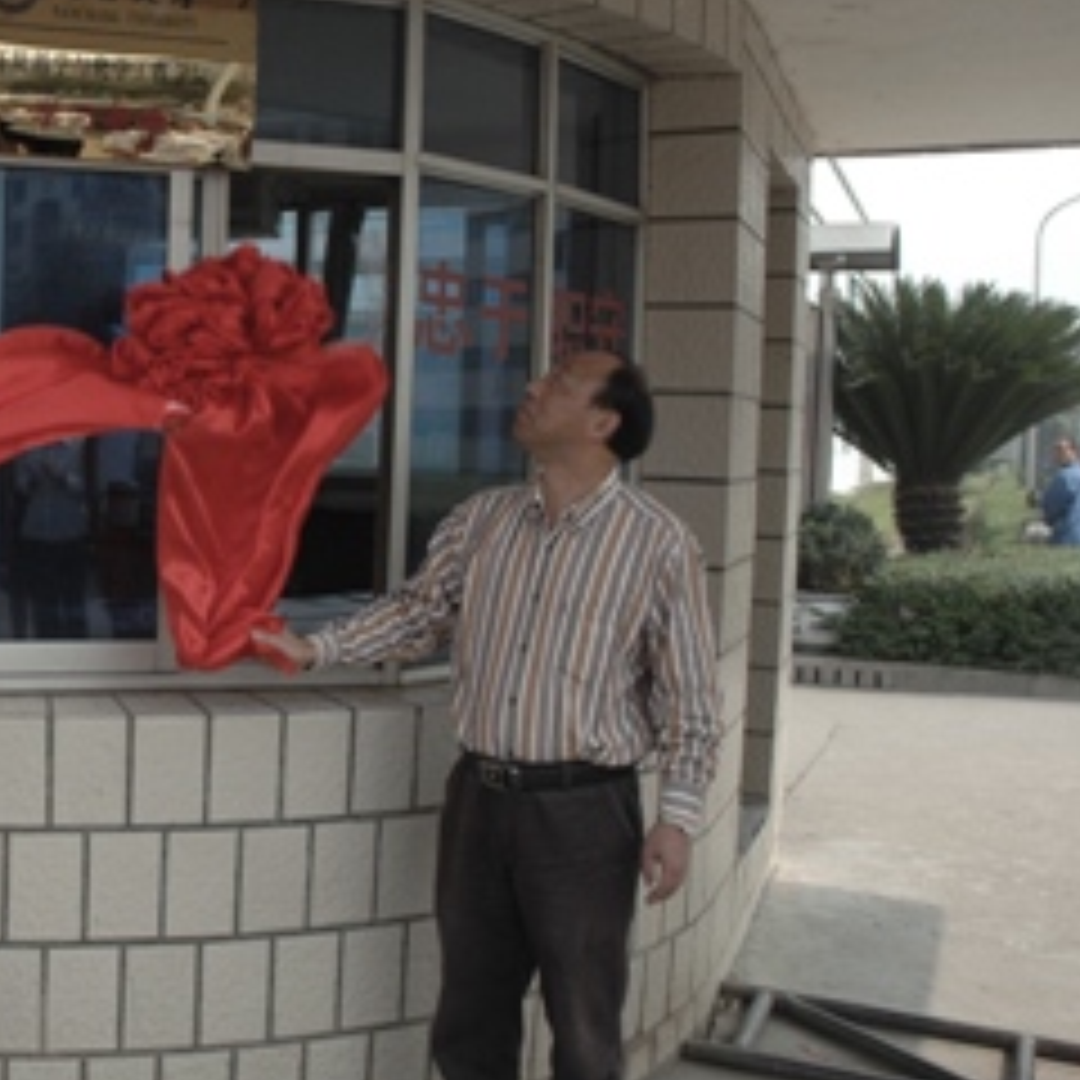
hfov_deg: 37.3
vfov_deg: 39.1
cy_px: 500
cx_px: 162
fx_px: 1518
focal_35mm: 43
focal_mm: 18
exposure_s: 1/250
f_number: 8
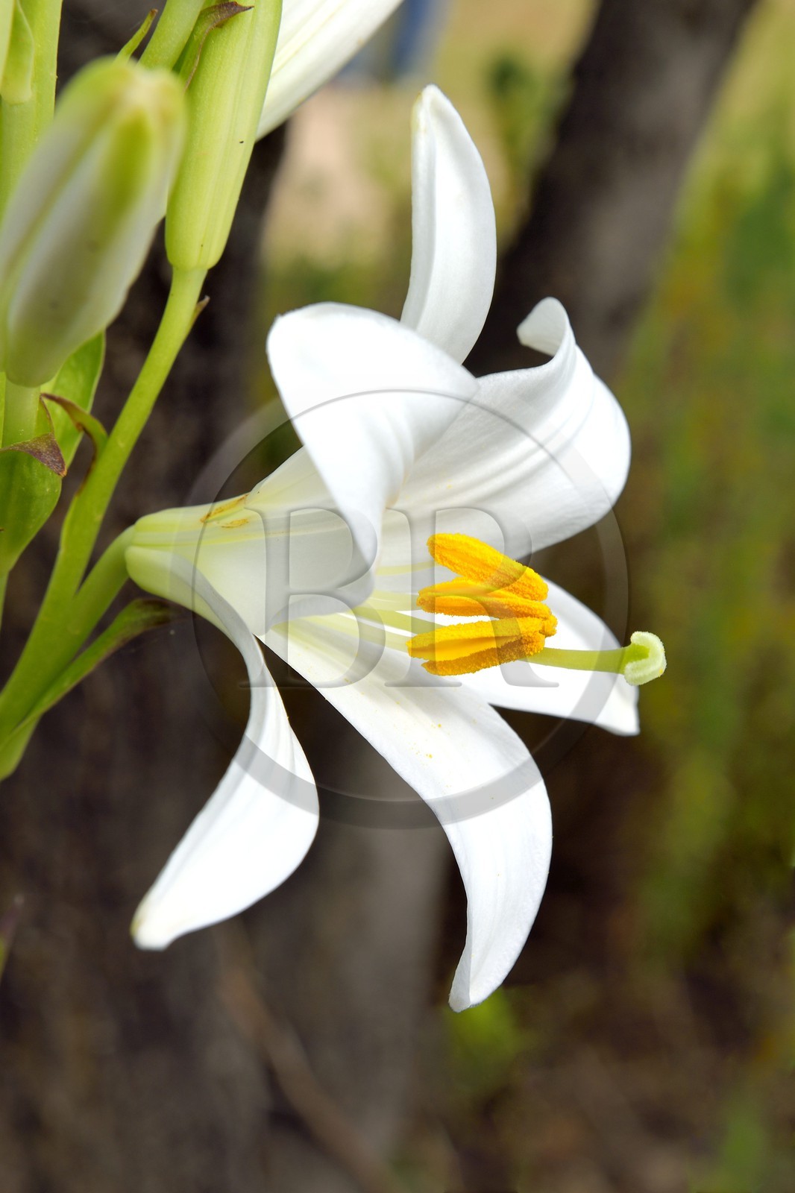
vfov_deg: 28.8
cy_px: 596
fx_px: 2320
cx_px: 398
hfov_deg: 19.4
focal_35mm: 70
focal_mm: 70
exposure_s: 1/160
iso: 200
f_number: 14
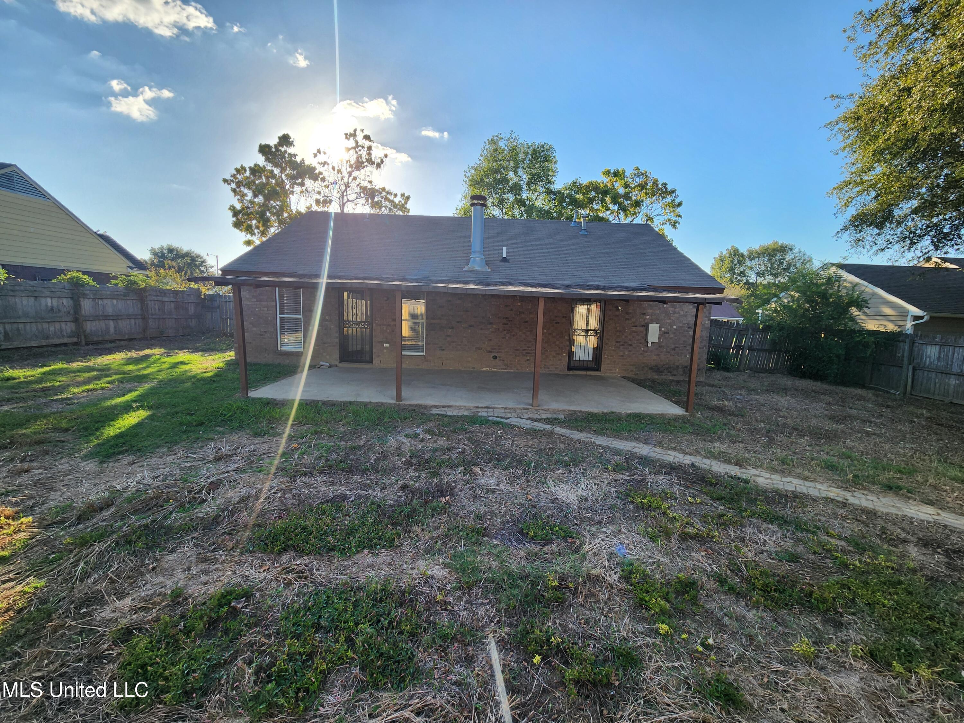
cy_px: 362
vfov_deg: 89.9
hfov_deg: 106.2
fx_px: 362
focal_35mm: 13
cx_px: 482
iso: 50
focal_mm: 2.2
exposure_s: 1/594
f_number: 2.2
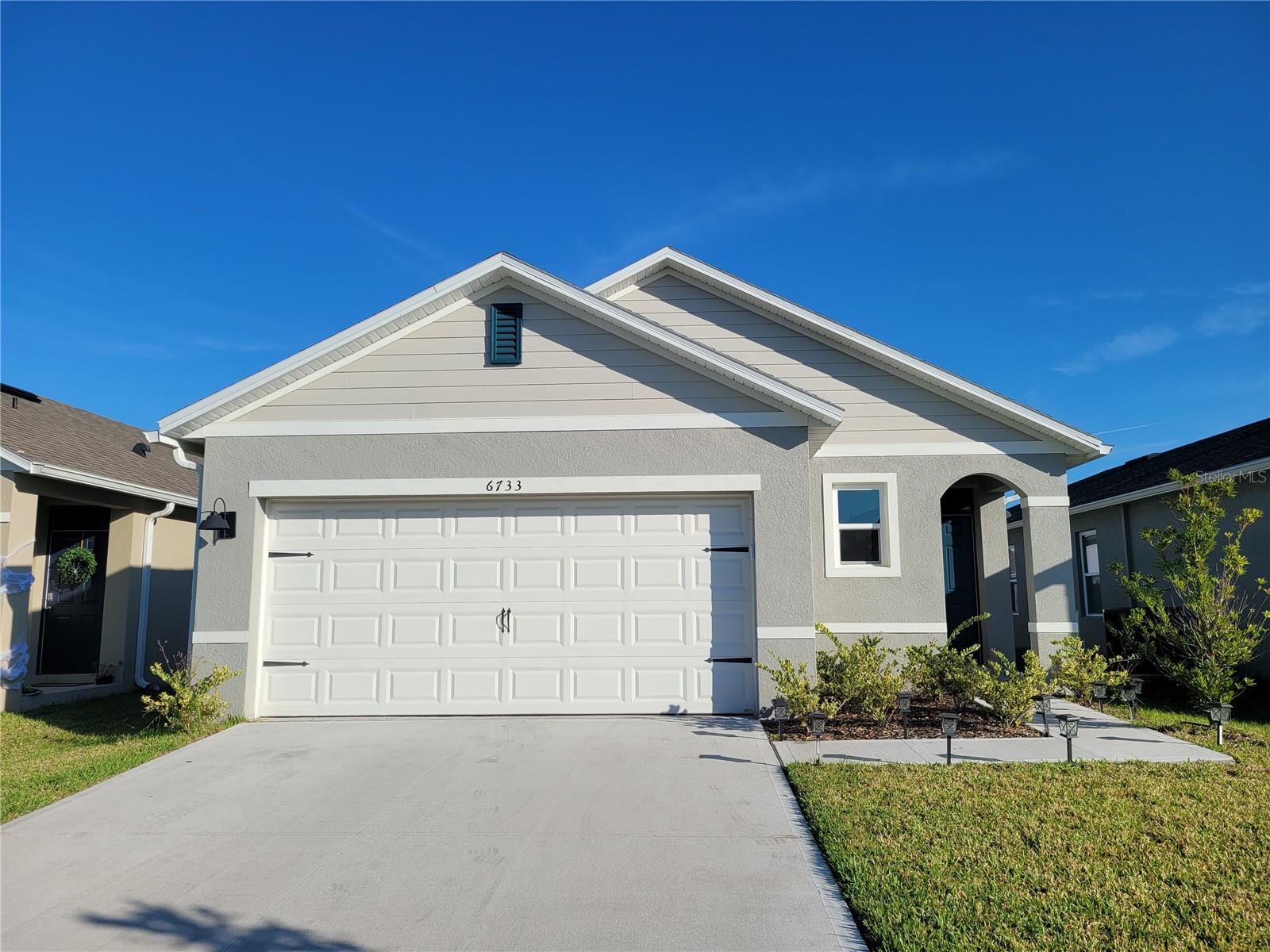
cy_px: 476
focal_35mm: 26
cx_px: 635
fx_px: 954
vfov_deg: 53.1
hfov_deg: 67.3
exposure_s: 1/3737
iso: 40
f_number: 1.8
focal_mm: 5.4
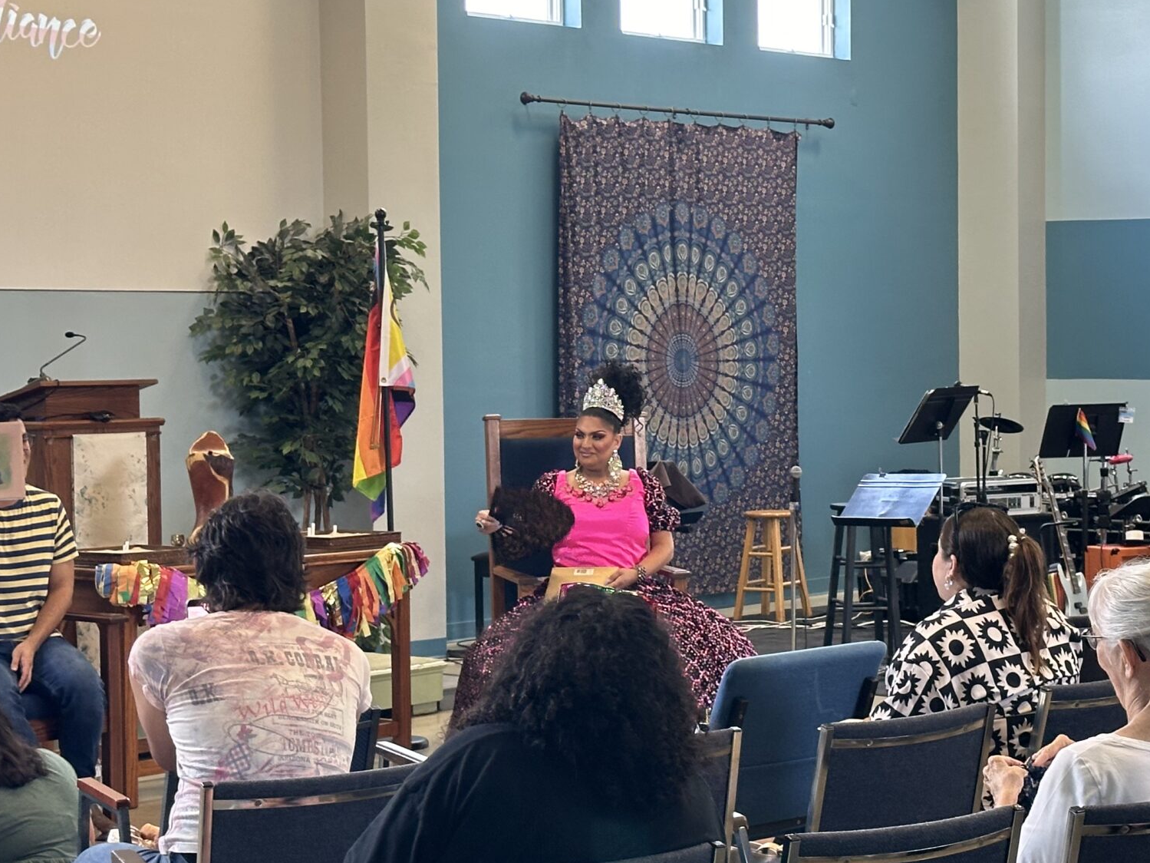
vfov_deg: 18.0
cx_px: 728
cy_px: 425
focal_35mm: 82
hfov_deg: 23.8
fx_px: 2724
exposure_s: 1/60
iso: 125
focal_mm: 6.86
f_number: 1.78
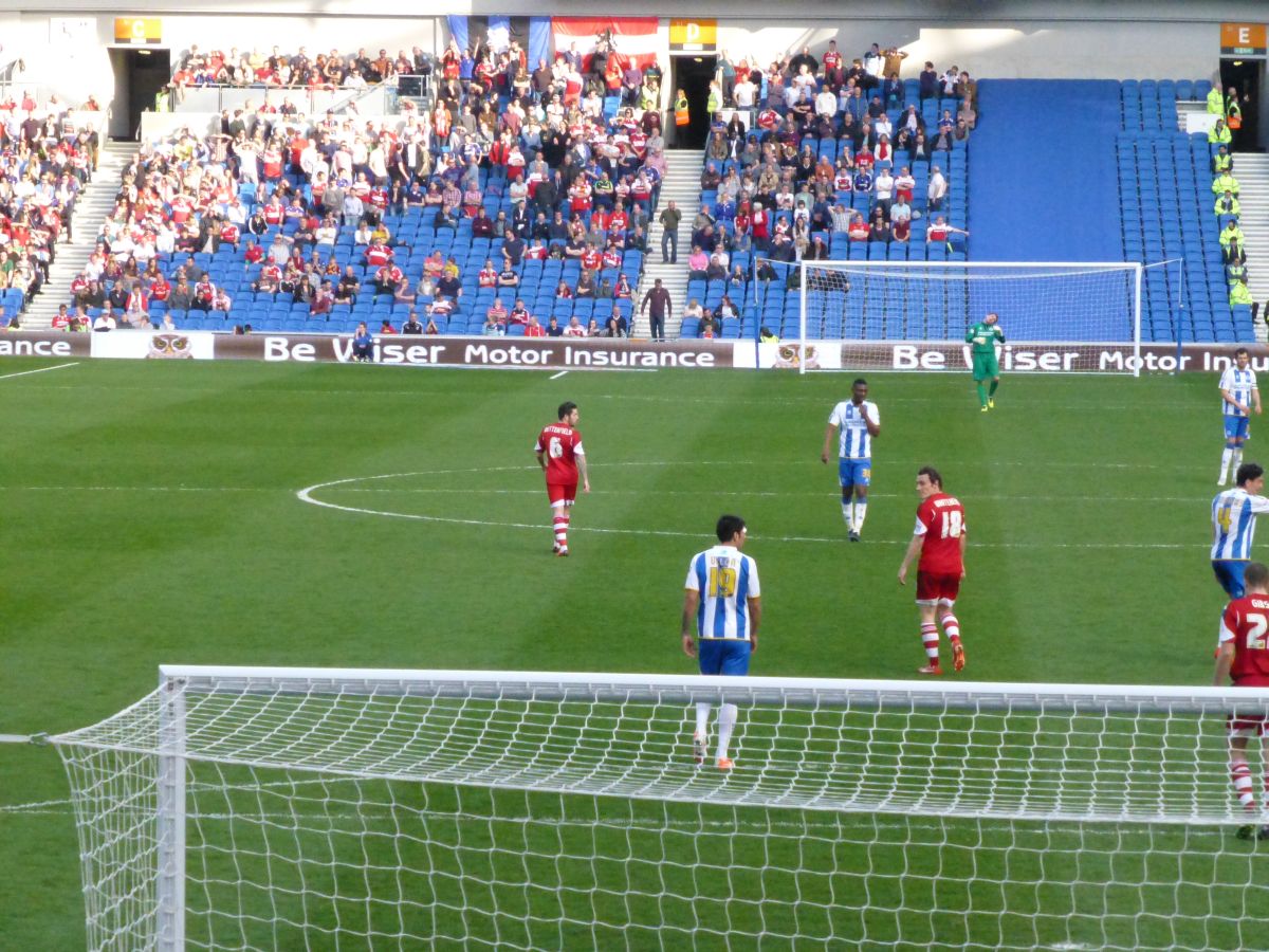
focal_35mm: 154
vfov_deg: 9.6
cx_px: 634
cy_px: 476
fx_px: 5646
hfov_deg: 12.8
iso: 1600
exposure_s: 1/1300
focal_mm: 27.6
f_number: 5.4
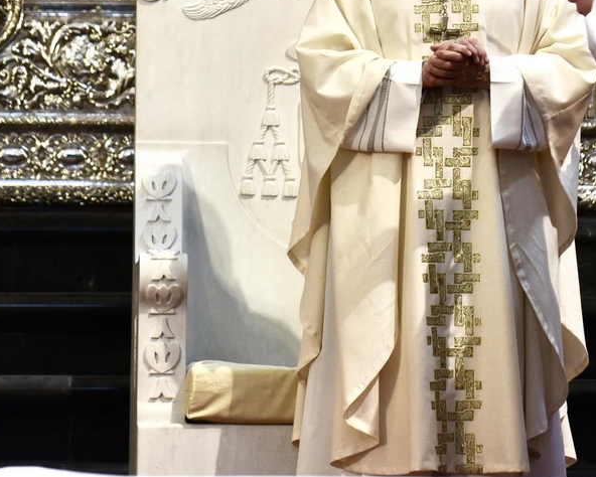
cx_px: 406
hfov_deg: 4.0
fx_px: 8505
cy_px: -57
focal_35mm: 482
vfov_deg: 3.2
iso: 720
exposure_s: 1/160
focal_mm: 190
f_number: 4
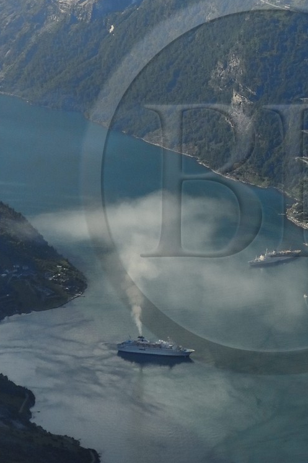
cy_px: 182
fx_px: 1157
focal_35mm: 90
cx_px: 272
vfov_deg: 22.6
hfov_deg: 15.0
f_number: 3.5
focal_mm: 28
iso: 100
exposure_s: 1/2000
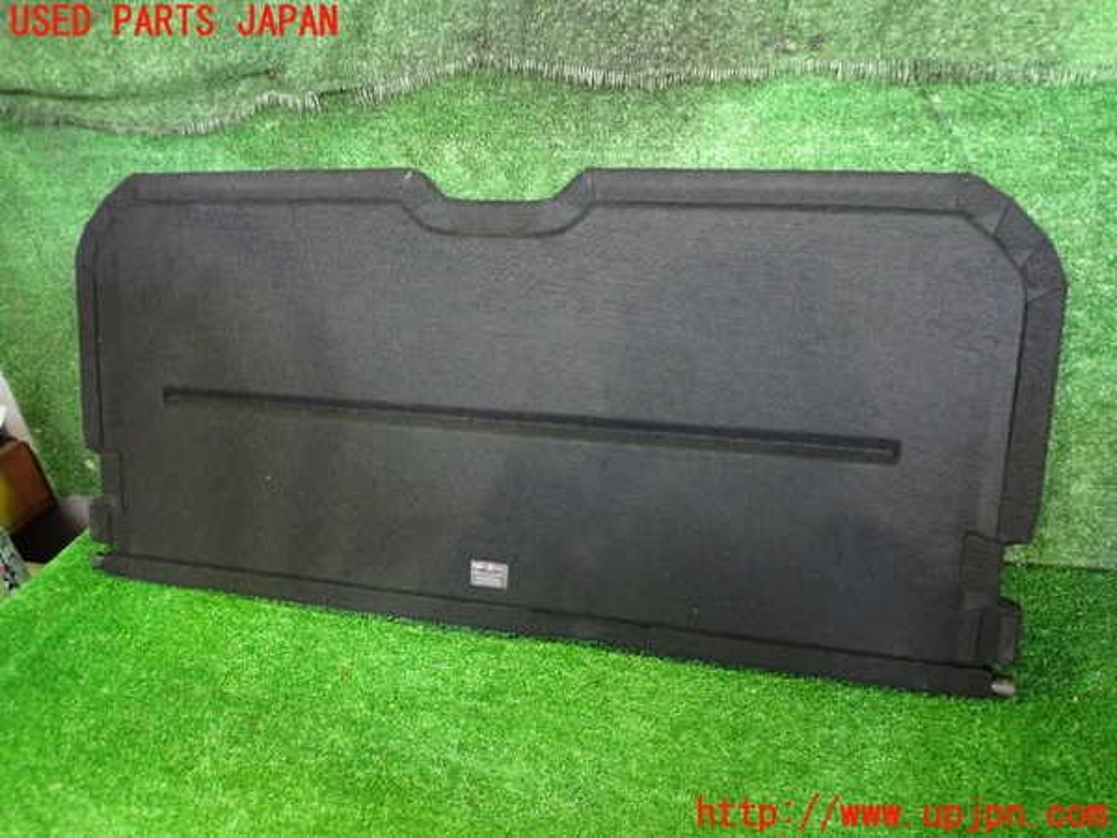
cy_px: 419
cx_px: 558
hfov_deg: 69.4
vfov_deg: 54.9
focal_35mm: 25
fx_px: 807
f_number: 2
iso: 800
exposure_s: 1/25
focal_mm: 4.5
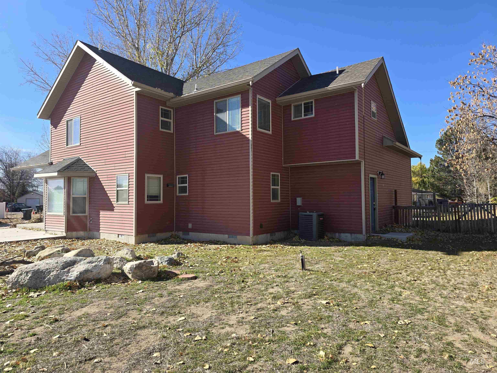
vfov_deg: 58.9
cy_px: 186
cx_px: 248
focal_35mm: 23
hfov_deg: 73.9
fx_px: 330
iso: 12
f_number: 1.7
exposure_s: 1/509
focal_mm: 6.3
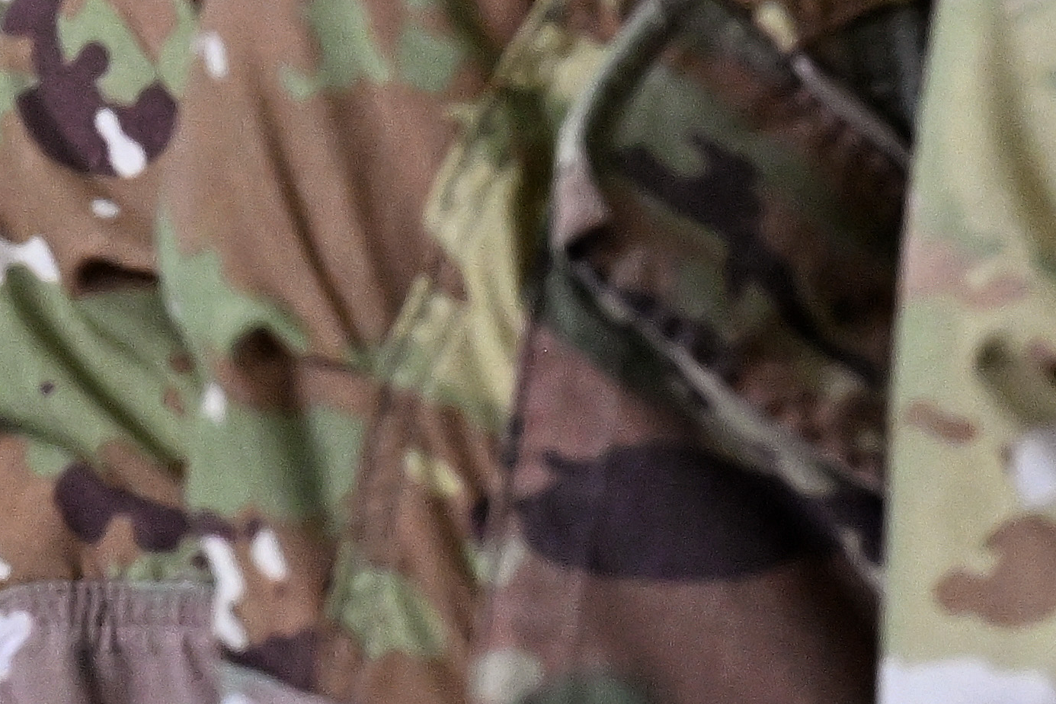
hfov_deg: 1.9
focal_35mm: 1072
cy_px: 1373
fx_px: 31443
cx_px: -786
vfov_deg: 1.3
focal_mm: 180
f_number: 9
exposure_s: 1/100
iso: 3200
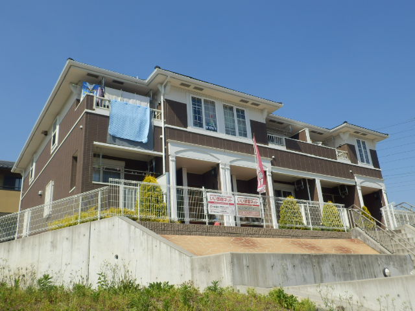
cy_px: 156
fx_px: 444
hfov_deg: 50.1
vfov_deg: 38.7
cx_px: 208
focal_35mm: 37
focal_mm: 6.6
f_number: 9.9
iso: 80
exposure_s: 1/125
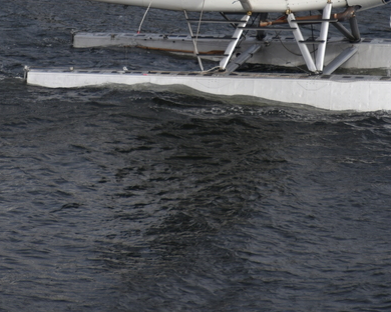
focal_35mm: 924
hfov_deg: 2.1
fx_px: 10693
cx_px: 141
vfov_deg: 1.7
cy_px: -44
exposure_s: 1/640
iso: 125
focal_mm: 300
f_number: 5.6
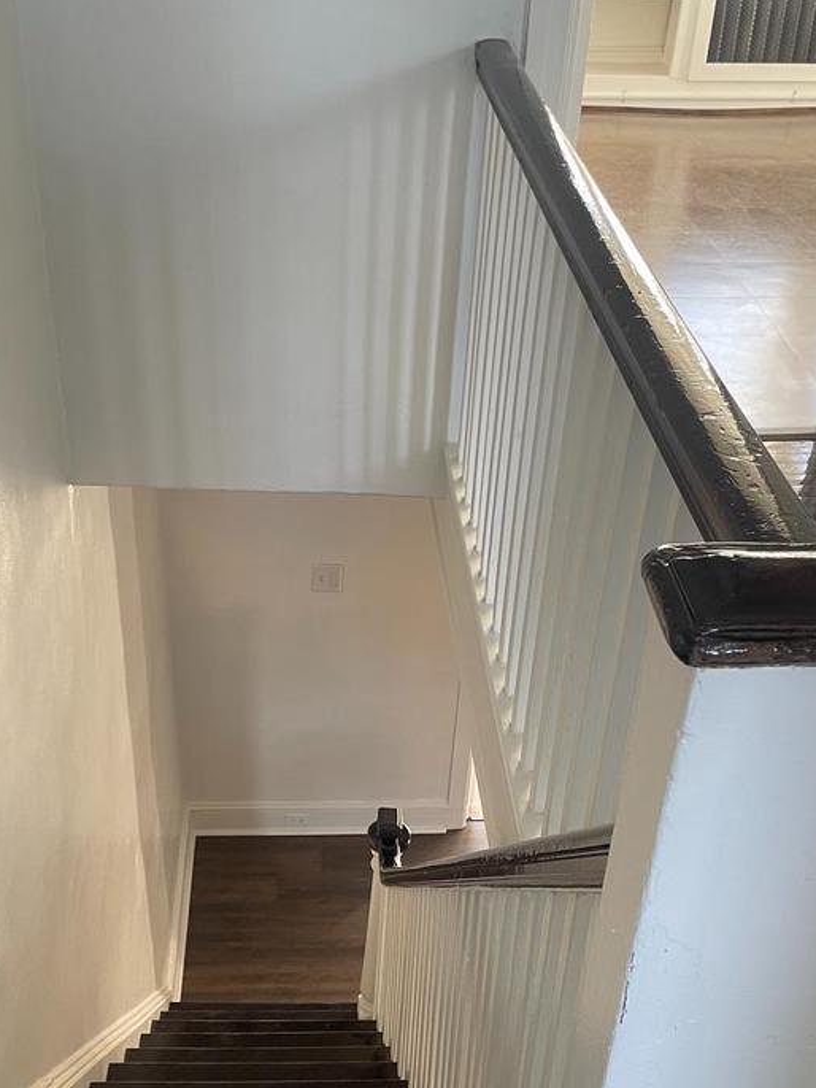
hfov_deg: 35.0
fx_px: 1288
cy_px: 802
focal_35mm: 41
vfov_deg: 44.4
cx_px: 330
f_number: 1.6
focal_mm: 4.2
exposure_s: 1/60
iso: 160
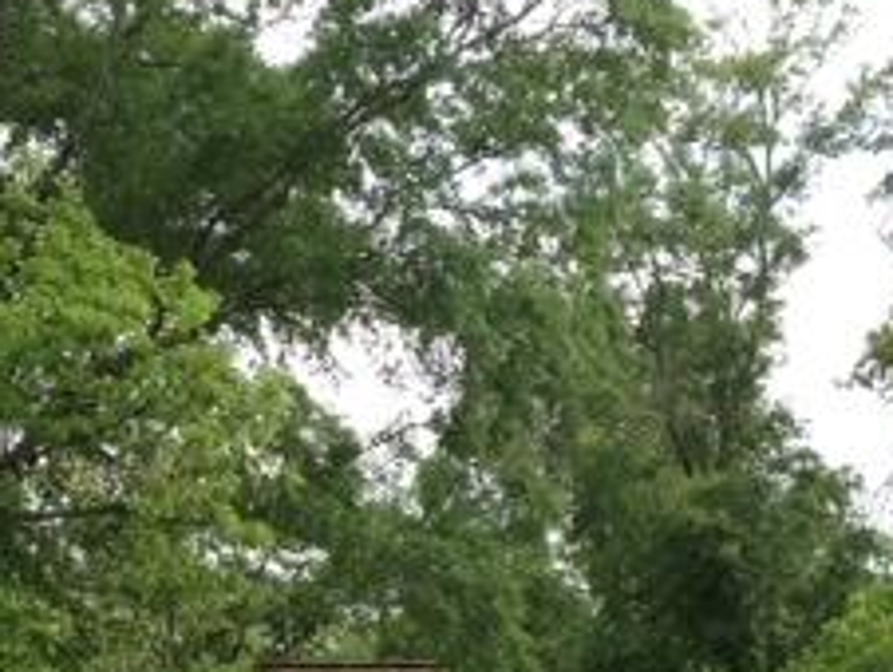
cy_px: 700
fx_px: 2557
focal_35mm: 99
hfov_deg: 19.8
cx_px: 308
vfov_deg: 14.7
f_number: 2.4
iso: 50
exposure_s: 1/690
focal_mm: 4.28
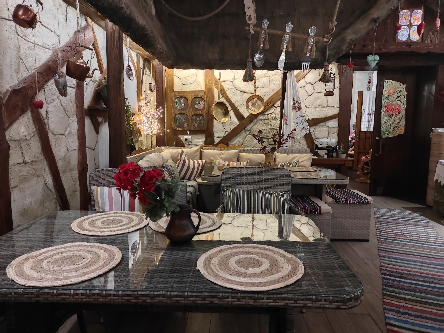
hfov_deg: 69.4
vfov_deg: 54.8
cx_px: 222
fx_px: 320
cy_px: 166
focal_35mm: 25
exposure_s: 1/25
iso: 1641
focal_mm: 5.43
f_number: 1.89
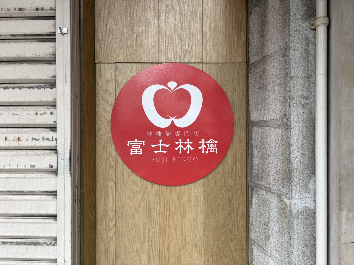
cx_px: 177
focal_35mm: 26
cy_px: 132
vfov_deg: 53.1
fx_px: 266
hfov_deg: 67.3
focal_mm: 5.96
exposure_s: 1/239
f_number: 1.6
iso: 40
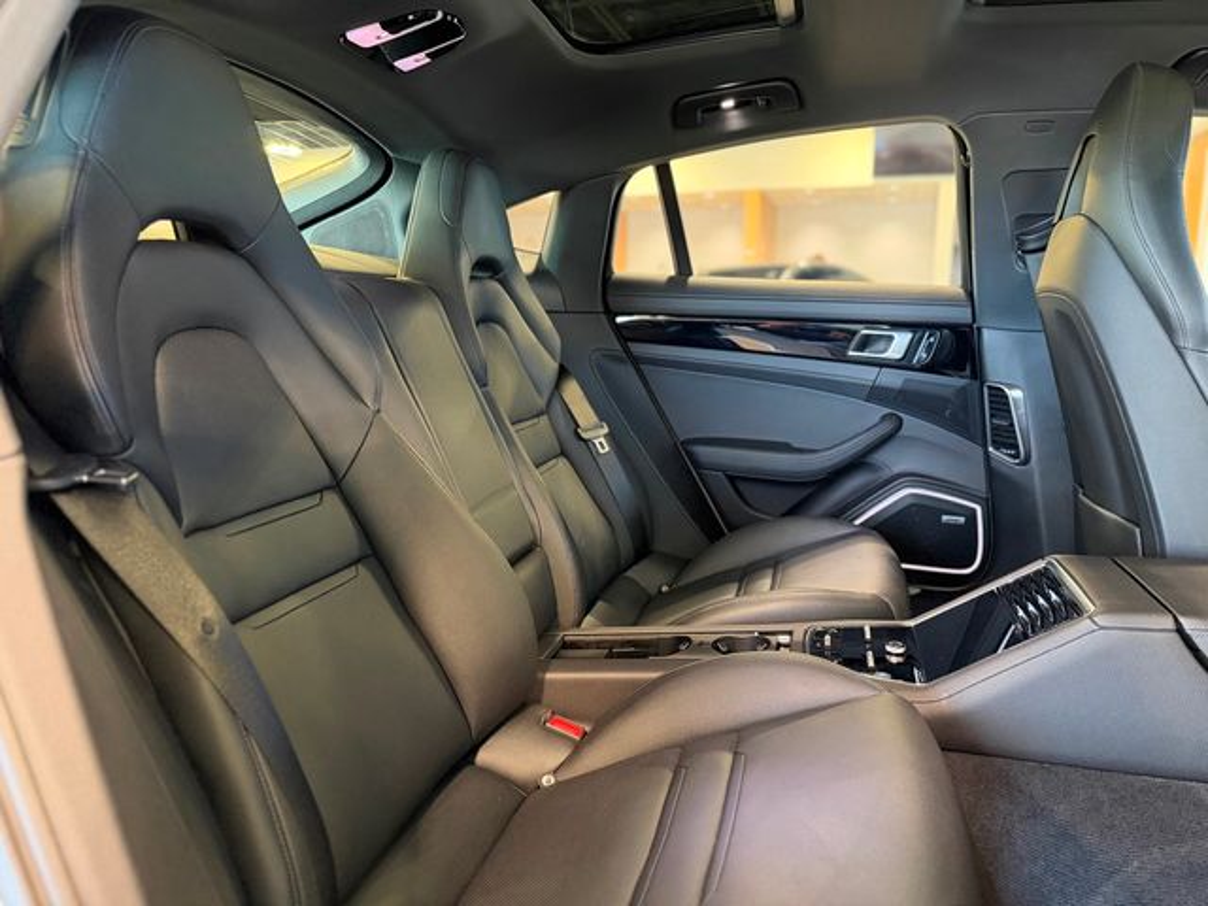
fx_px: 838
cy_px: 453
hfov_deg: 71.6
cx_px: 604
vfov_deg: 56.8
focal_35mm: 24
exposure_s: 1/40
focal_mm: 6.76
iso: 800
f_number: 1.78
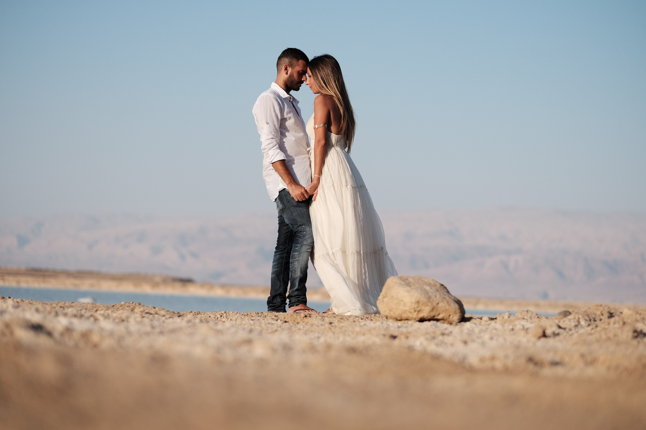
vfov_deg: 16.3
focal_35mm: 84
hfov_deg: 24.2
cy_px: 215
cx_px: 323
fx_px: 1507
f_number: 1.6
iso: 800
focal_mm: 56
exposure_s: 1/32000
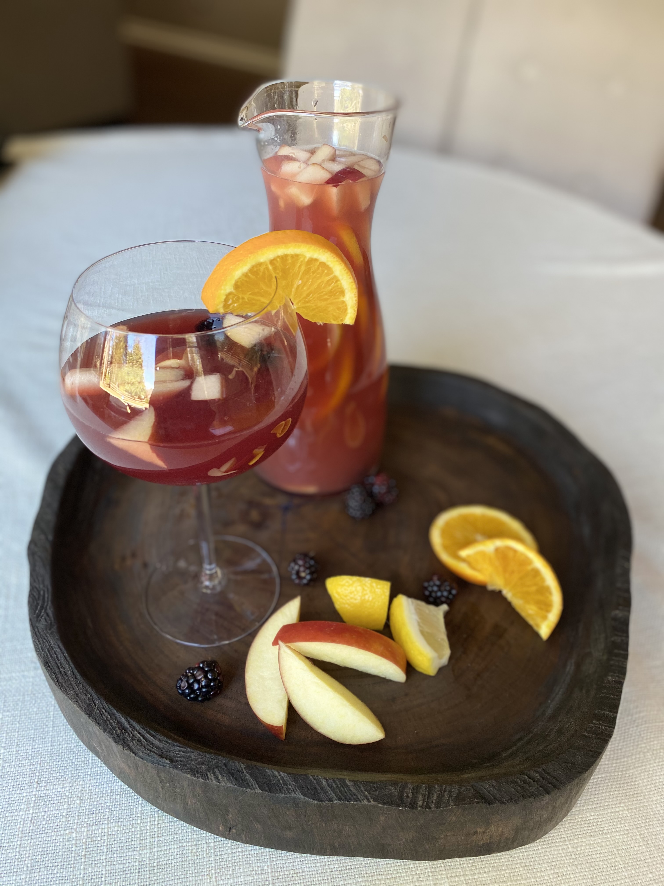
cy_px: 443
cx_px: 332
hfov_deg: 53.1
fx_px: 665
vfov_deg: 67.3
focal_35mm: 26
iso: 125
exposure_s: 1/120
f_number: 1.8
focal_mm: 4.25
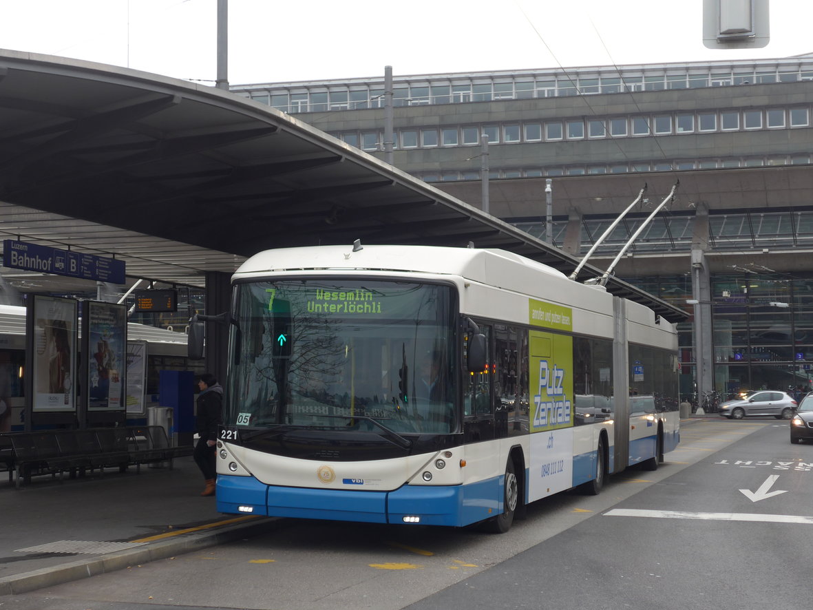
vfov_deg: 23.3
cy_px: 304
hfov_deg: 30.7
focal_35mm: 63
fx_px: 1480
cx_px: 408
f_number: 3.7
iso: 80
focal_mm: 12.7
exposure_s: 1/125
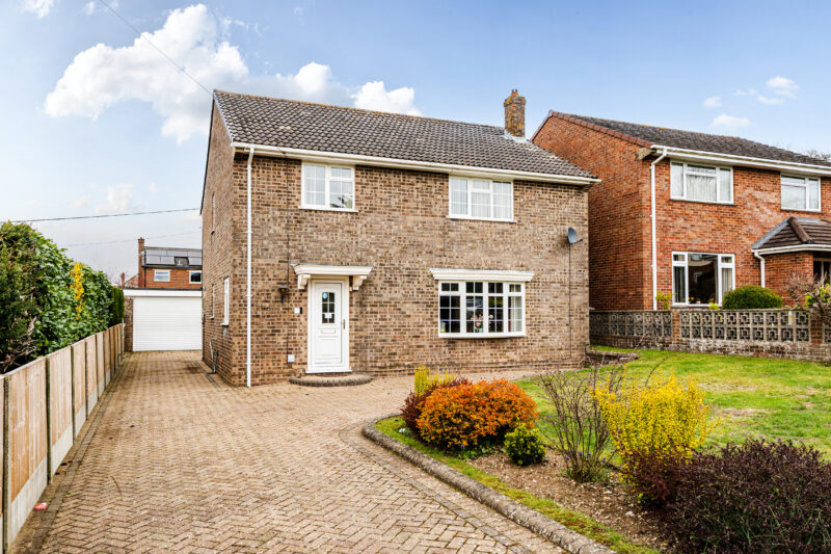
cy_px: 277
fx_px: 577
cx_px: 416
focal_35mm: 25
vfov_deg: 51.3
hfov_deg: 71.5
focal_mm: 17
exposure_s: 1/200
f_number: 8
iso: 400
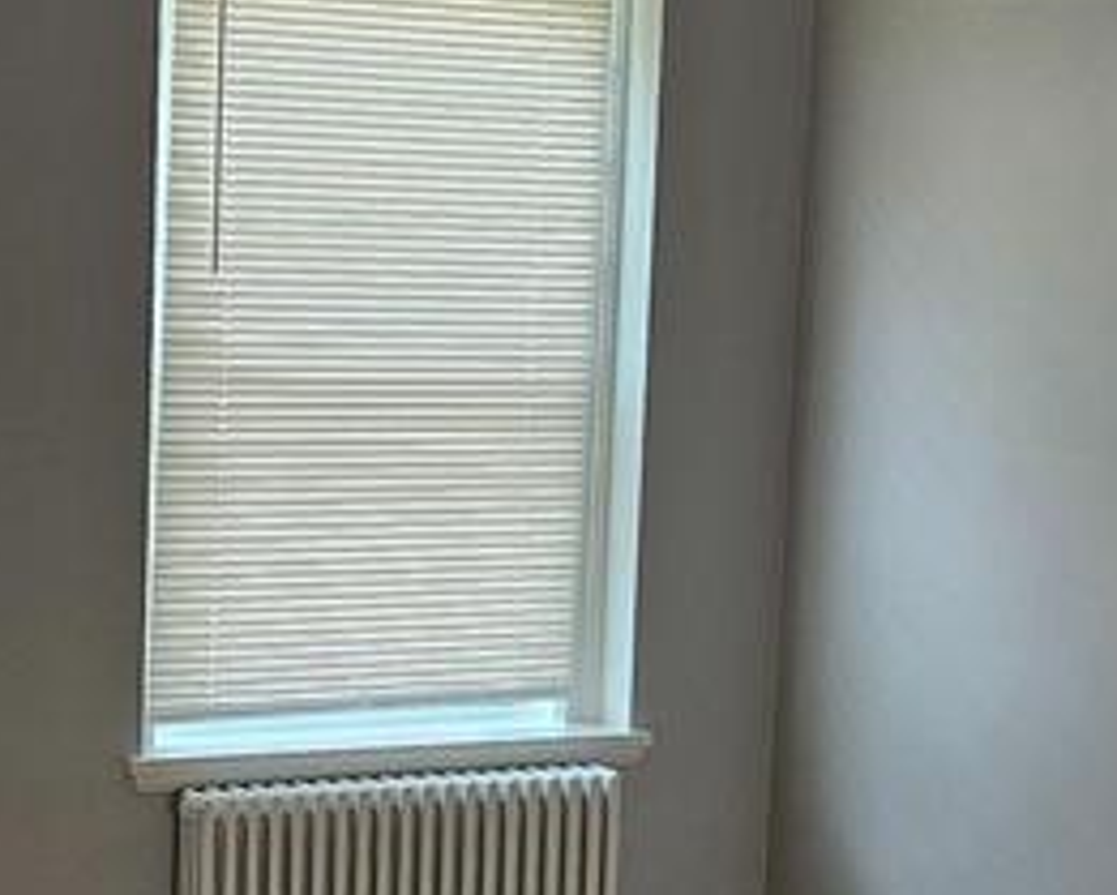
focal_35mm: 93
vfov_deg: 16.5
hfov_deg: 20.5
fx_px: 3076
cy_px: 625
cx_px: 330
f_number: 1.8
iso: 100
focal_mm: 5.4
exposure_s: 1/120
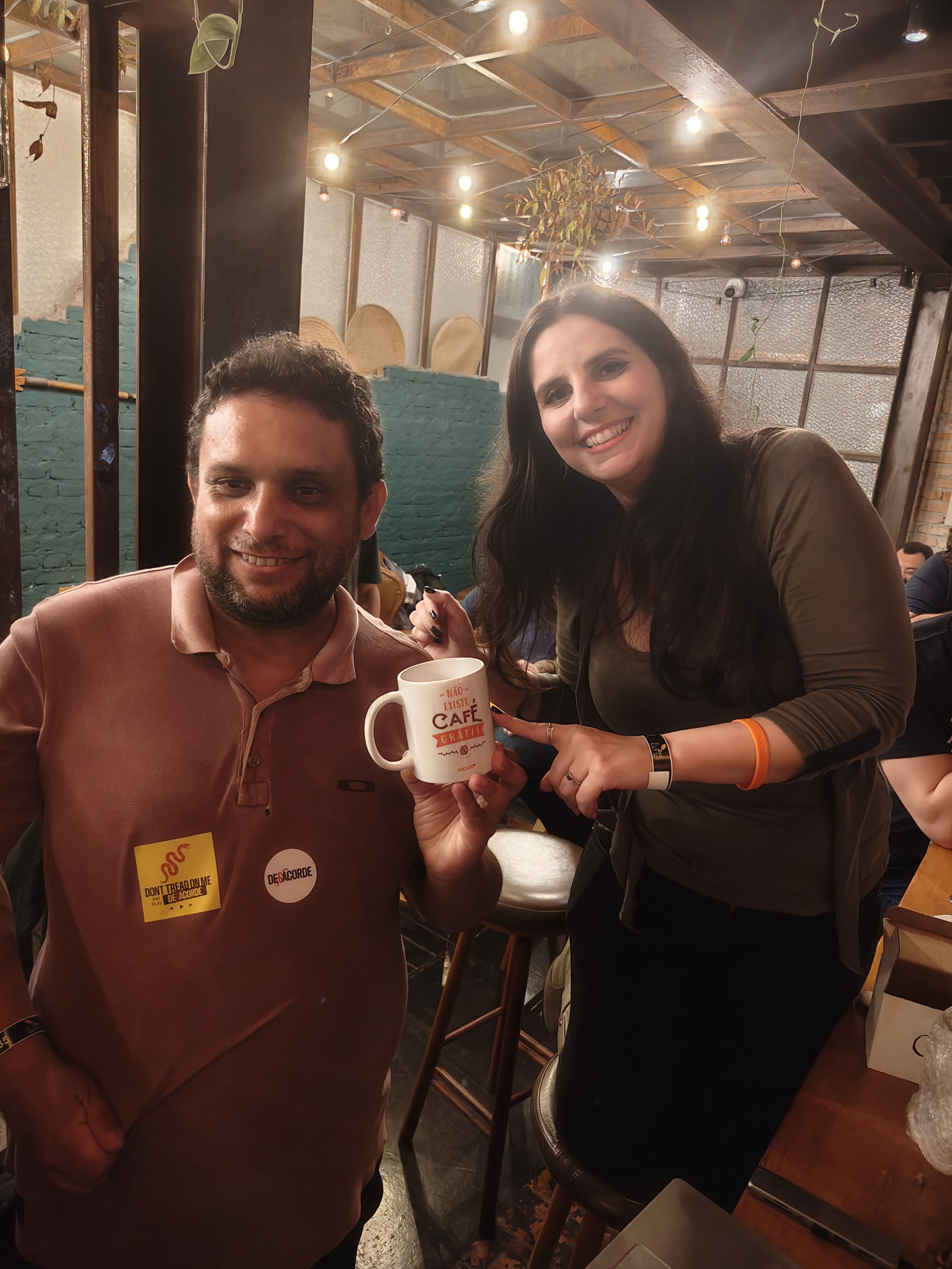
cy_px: 634
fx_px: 880
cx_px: 476
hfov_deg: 56.8
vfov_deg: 71.6
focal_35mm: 24
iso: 2500
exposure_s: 1/40
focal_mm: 5.59
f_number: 1.8
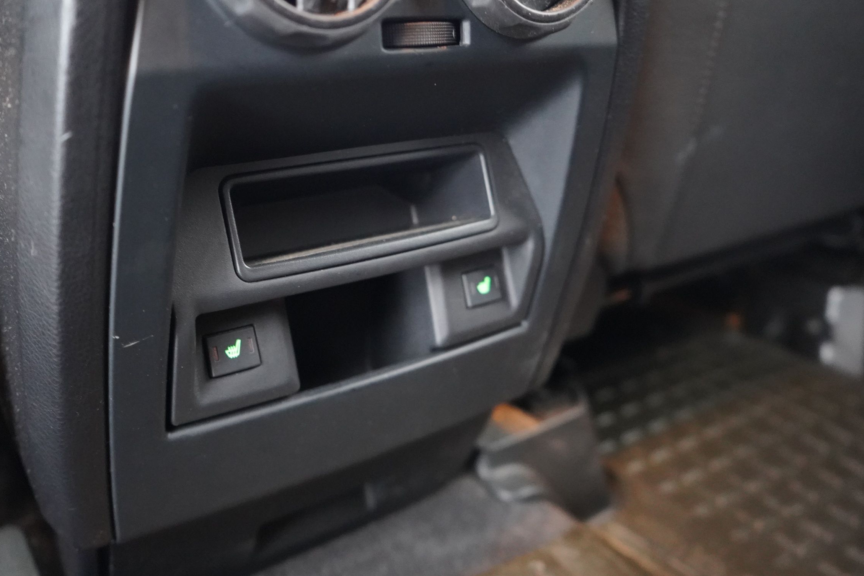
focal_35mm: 31
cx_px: 396
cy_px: 264
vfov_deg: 42.3
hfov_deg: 60.2
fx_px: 744
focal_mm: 28
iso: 12800
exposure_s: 1/6
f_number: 3.5
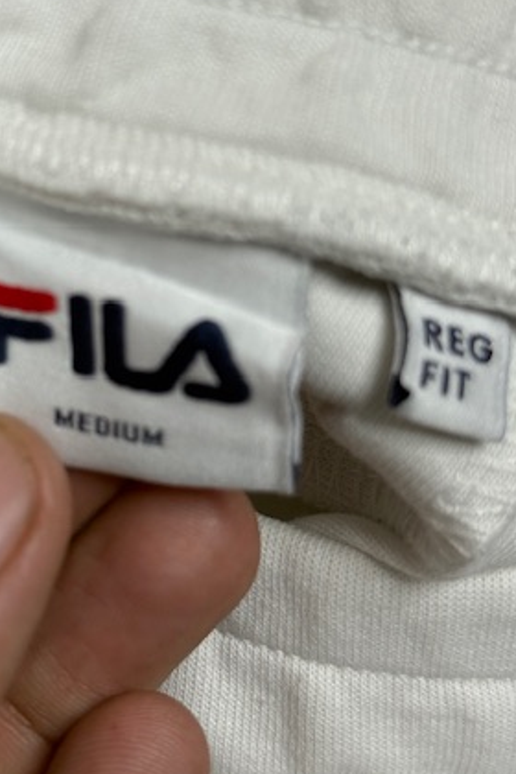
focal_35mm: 76
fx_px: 1634
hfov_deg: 17.9
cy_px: 300
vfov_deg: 26.6
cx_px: 170
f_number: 1.78
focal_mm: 6.76
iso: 50
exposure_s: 1/100
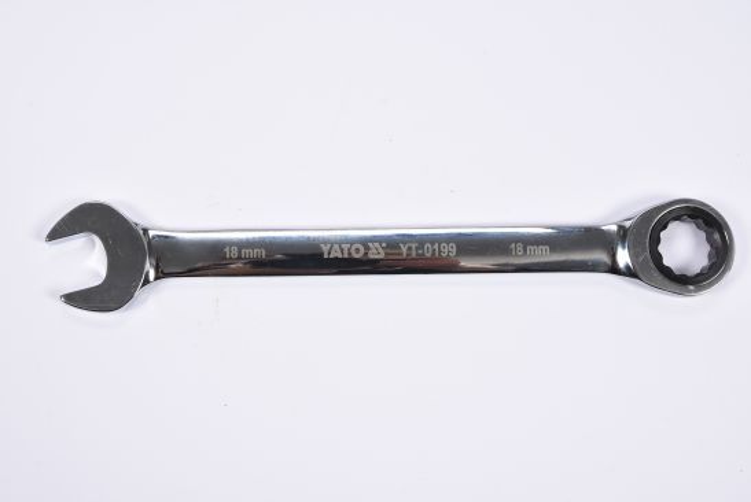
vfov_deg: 20.2
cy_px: 251
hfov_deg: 29.8
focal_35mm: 68
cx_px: 376
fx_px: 1410
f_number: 16
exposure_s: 1/125
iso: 250
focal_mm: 45
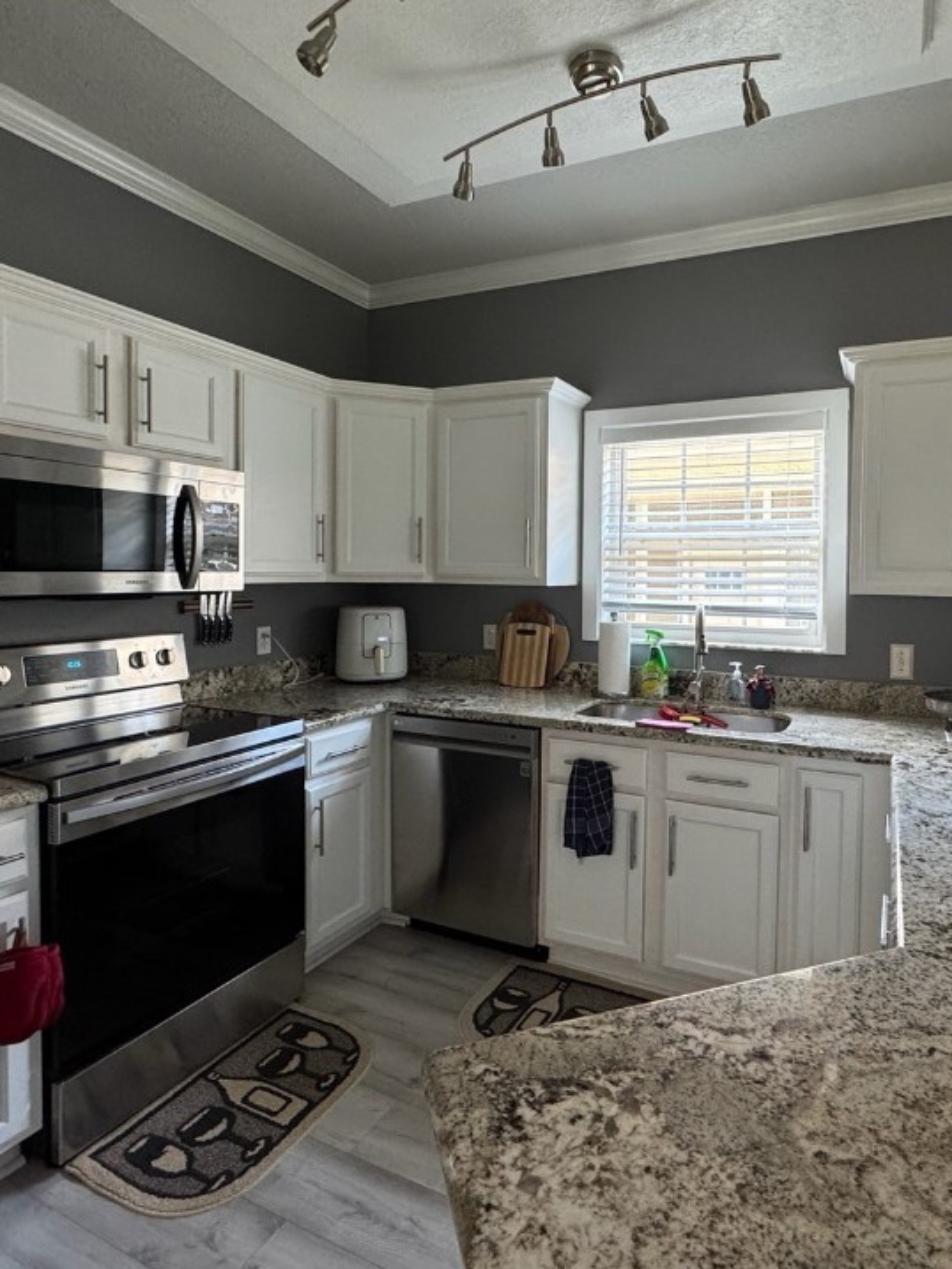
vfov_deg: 81.6
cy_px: 593
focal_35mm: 20
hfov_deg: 65.2
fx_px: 733
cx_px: 580
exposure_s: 1/60
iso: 400
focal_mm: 2.22
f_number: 2.2
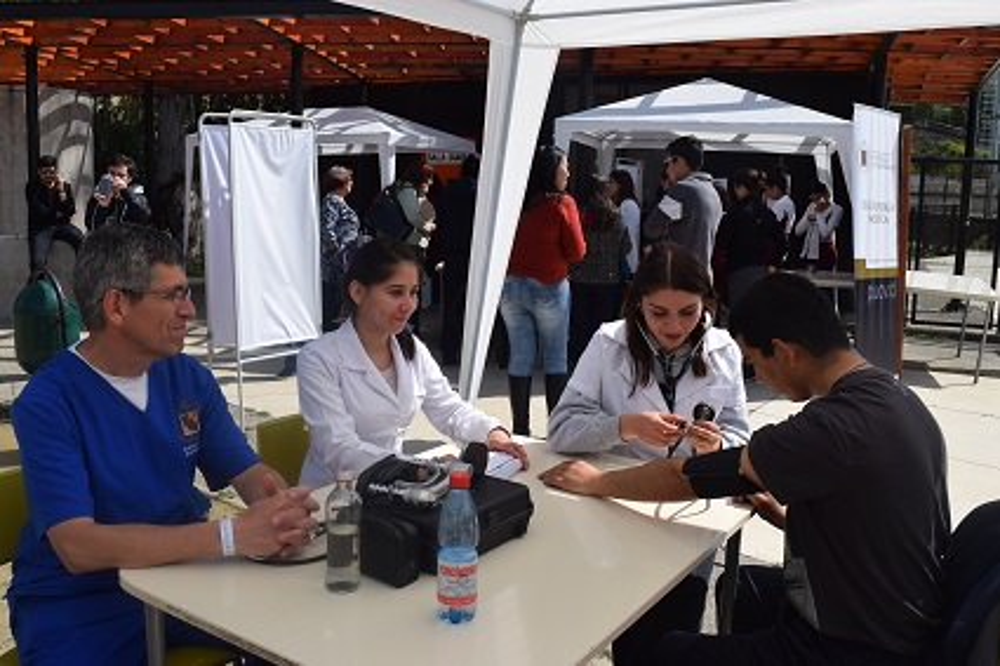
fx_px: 916
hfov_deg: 57.2
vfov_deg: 39.9
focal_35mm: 33
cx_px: 500
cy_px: 333
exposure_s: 1/400
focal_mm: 22
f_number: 10
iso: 200
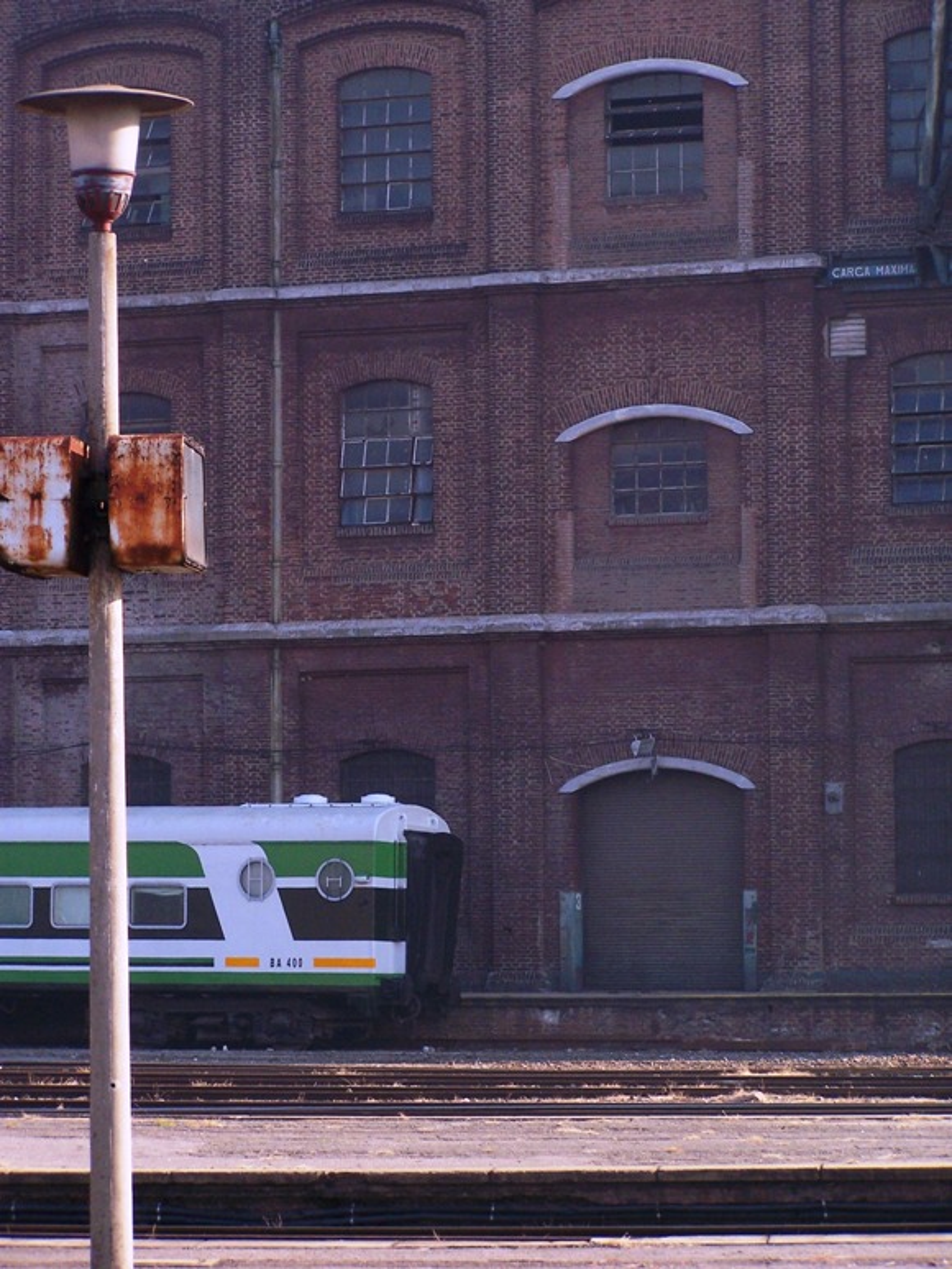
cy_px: 634
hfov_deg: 11.6
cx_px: 476
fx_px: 4692
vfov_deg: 15.4
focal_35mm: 128
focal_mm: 21.2
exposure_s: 1/800
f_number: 3.2
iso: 100
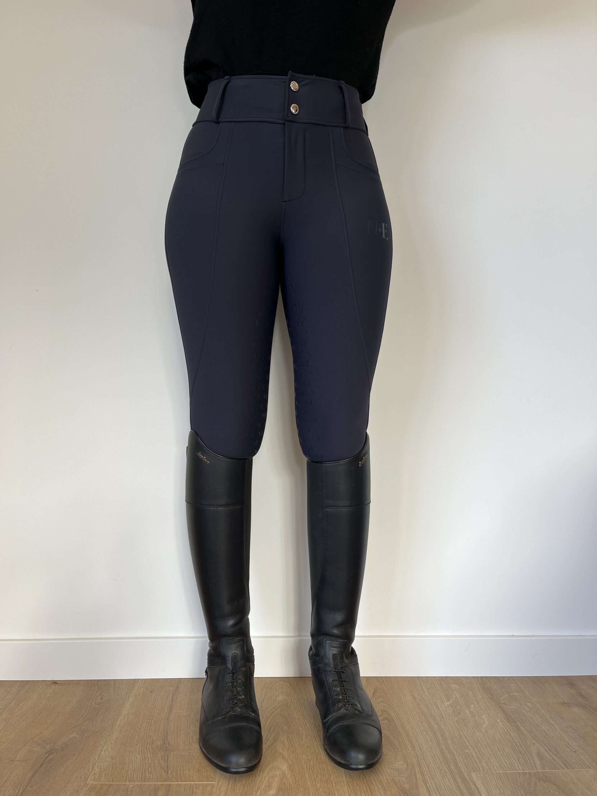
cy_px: 398
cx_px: 298
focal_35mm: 26
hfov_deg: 53.1
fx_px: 598
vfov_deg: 67.3
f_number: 1.6
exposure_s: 1/109
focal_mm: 5.1
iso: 32
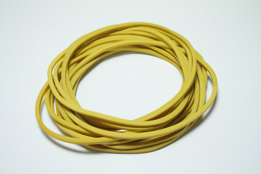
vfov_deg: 29.8
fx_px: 326
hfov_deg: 43.6
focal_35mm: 45
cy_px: 87
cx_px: 130
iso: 8000
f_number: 14
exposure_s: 1/400
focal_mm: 30
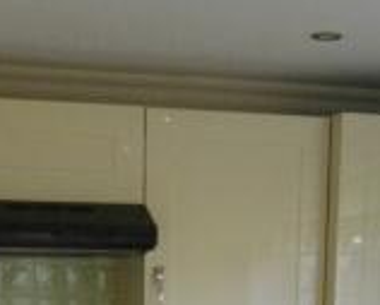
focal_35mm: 91
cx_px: 166
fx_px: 1025
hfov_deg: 21.0
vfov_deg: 15.0
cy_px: 525
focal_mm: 10
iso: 400
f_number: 5.6
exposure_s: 1/125
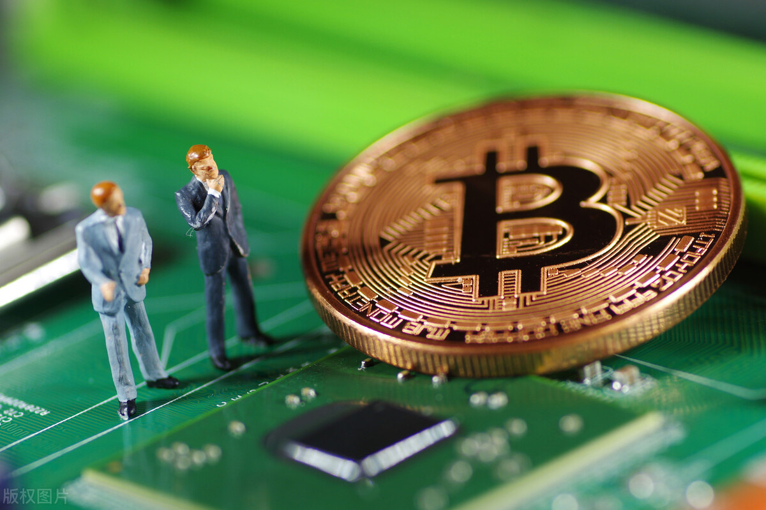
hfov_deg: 13.7
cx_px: 383
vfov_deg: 9.1
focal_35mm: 150
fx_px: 3190
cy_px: 255
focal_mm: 100
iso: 200
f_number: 4
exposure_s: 1/200
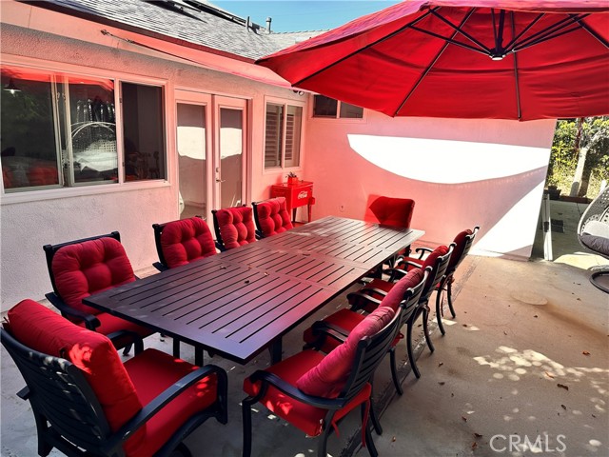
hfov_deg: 71.6
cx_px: 304
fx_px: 422
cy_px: 228
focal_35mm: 24
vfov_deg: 56.8
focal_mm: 6.86
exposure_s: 1/729
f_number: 1.78
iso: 80
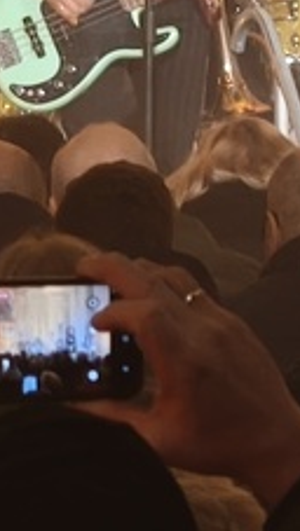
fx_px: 6493
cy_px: 50
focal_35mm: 460
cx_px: 609
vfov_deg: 4.7
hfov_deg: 2.6
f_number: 2
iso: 1250
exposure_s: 1/50
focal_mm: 8.8
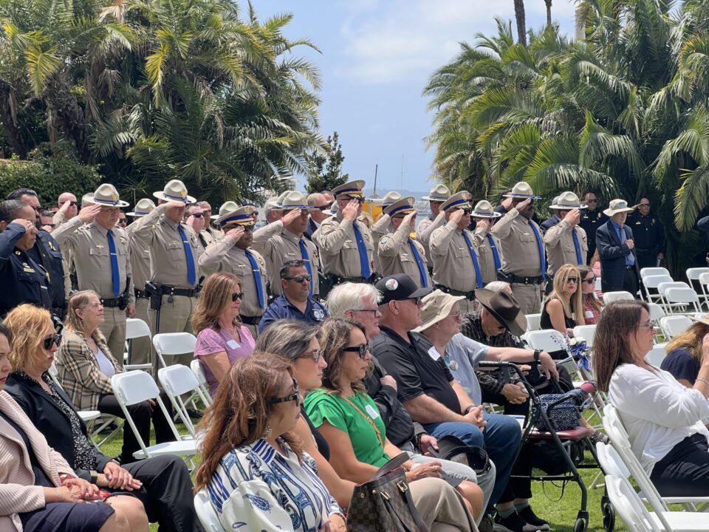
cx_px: 354
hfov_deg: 25.3
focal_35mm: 77
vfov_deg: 19.1
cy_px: 266
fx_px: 1577
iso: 32
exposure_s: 1/385
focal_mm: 9
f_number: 2.8
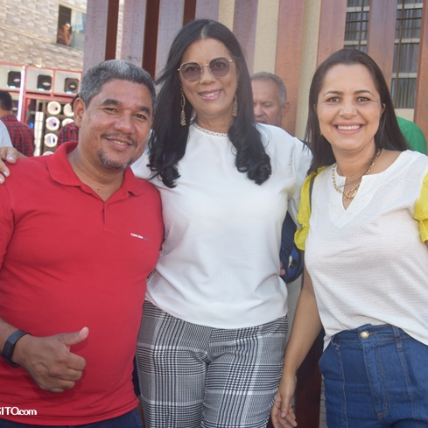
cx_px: 251
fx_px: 811
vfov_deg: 29.6
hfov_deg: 29.5
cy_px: 215
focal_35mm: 58
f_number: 5.6
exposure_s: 1/125
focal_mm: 30
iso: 250
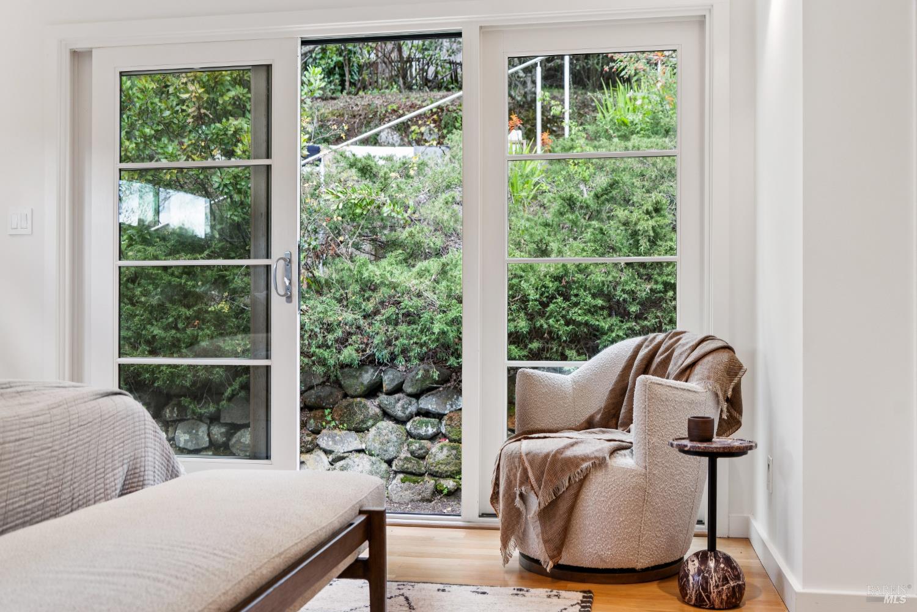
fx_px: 917
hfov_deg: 53.1
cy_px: 306
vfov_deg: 36.9
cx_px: 458
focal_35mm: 36
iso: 500
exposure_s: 1/100
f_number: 5
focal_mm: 36
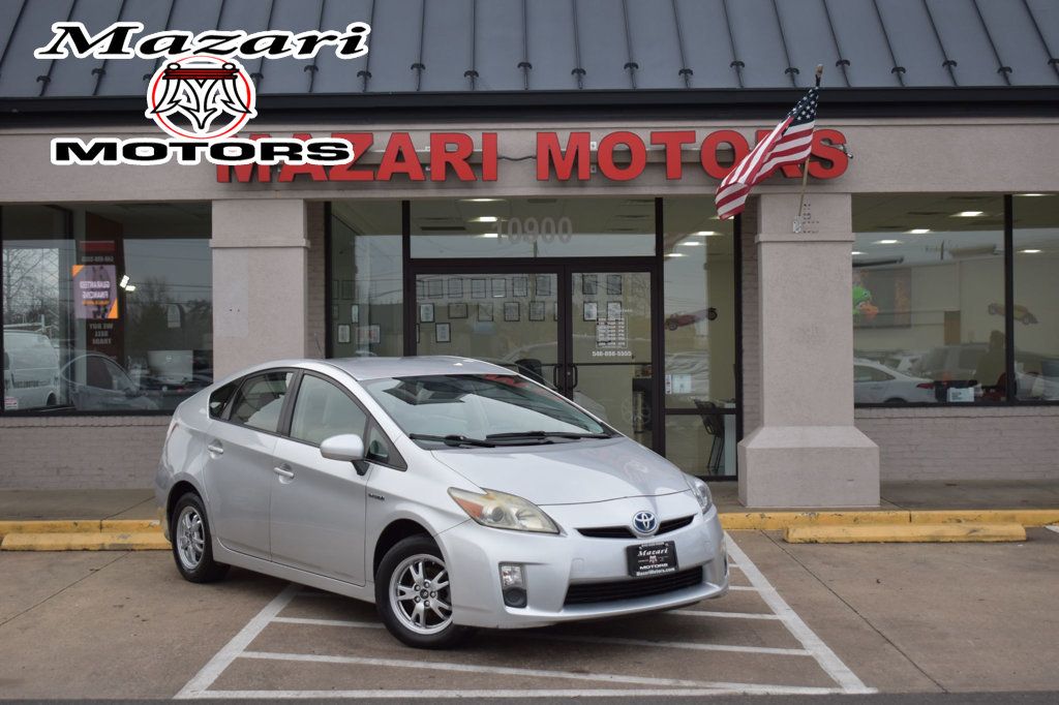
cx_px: 530
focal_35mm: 51
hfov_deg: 38.9
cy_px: 352
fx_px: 1500
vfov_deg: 26.5
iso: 200
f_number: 4.5
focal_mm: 34
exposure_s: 1/250
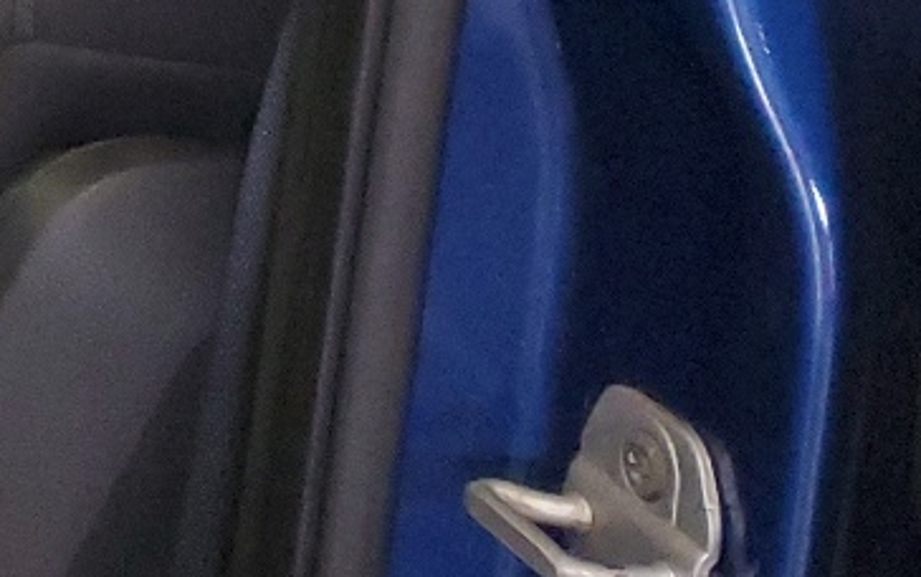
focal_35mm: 121
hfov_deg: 13.8
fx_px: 3039
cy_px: -562
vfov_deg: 10.1
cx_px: -1080
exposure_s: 1/40
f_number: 1.5
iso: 303
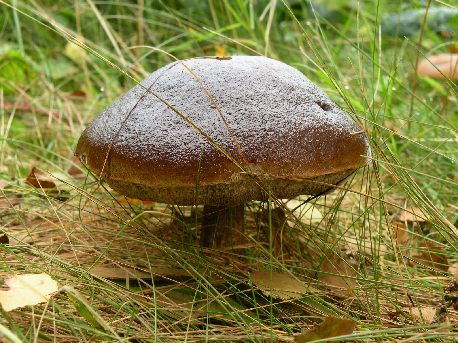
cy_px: 172
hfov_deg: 34.3
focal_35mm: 56
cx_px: 229
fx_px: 741
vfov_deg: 26.1
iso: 64
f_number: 3.5
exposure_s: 1/73.6
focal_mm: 9.8
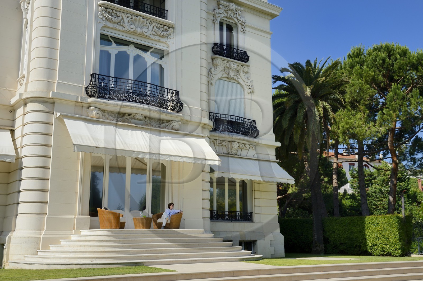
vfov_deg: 35.0
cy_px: 140
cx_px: 212
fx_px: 446
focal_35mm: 38
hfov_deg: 50.7
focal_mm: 38
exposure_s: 1/200
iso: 200
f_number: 13
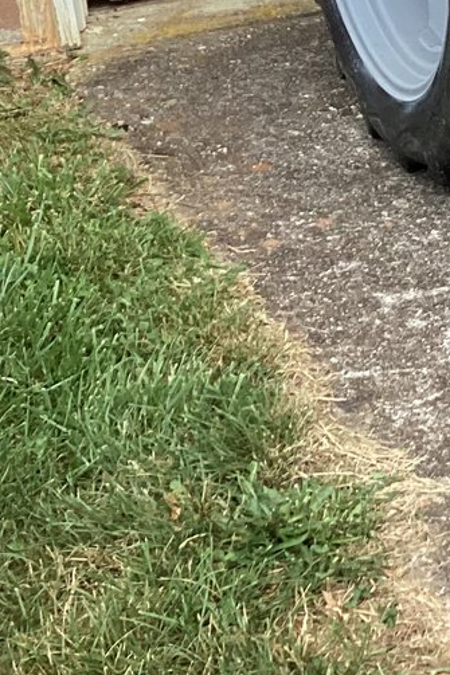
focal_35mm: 97
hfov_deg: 12.0
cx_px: 1000
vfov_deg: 20.1
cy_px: -70
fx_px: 1820
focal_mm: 3.3
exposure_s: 1/515
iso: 25
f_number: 2.4
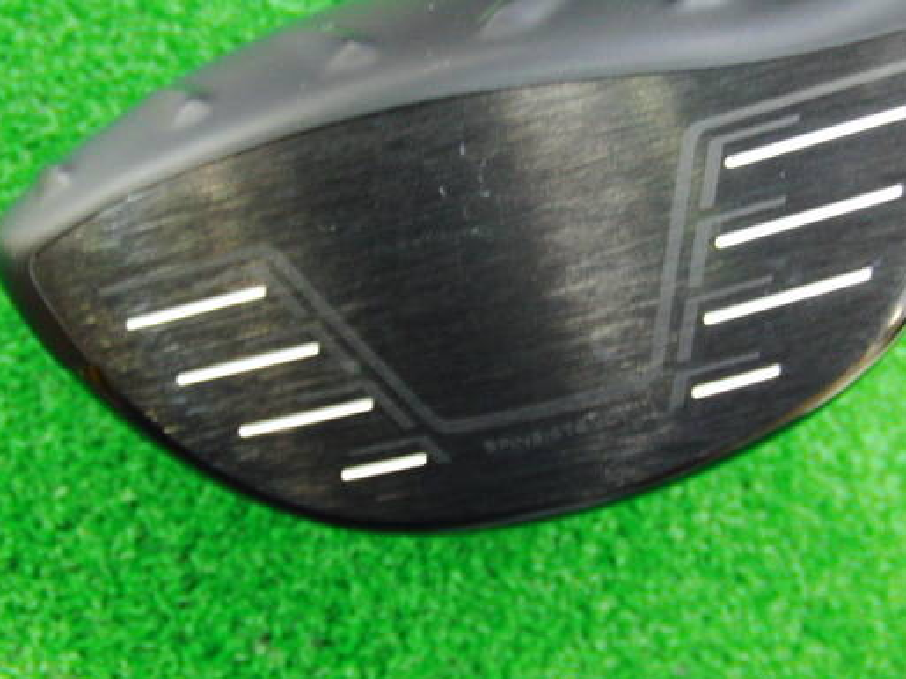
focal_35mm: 46
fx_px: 1204
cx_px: 522
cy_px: 267
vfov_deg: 31.4
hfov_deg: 41.1
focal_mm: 6.42
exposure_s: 1/13
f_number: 3.6
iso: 400
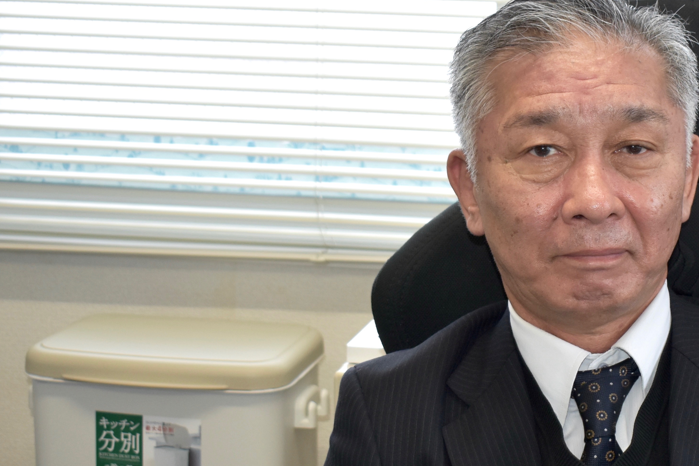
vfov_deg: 14.9
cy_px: 285
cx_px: 586
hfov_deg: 21.8
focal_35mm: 92
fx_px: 1786
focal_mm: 30
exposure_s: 1/200
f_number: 5
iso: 640
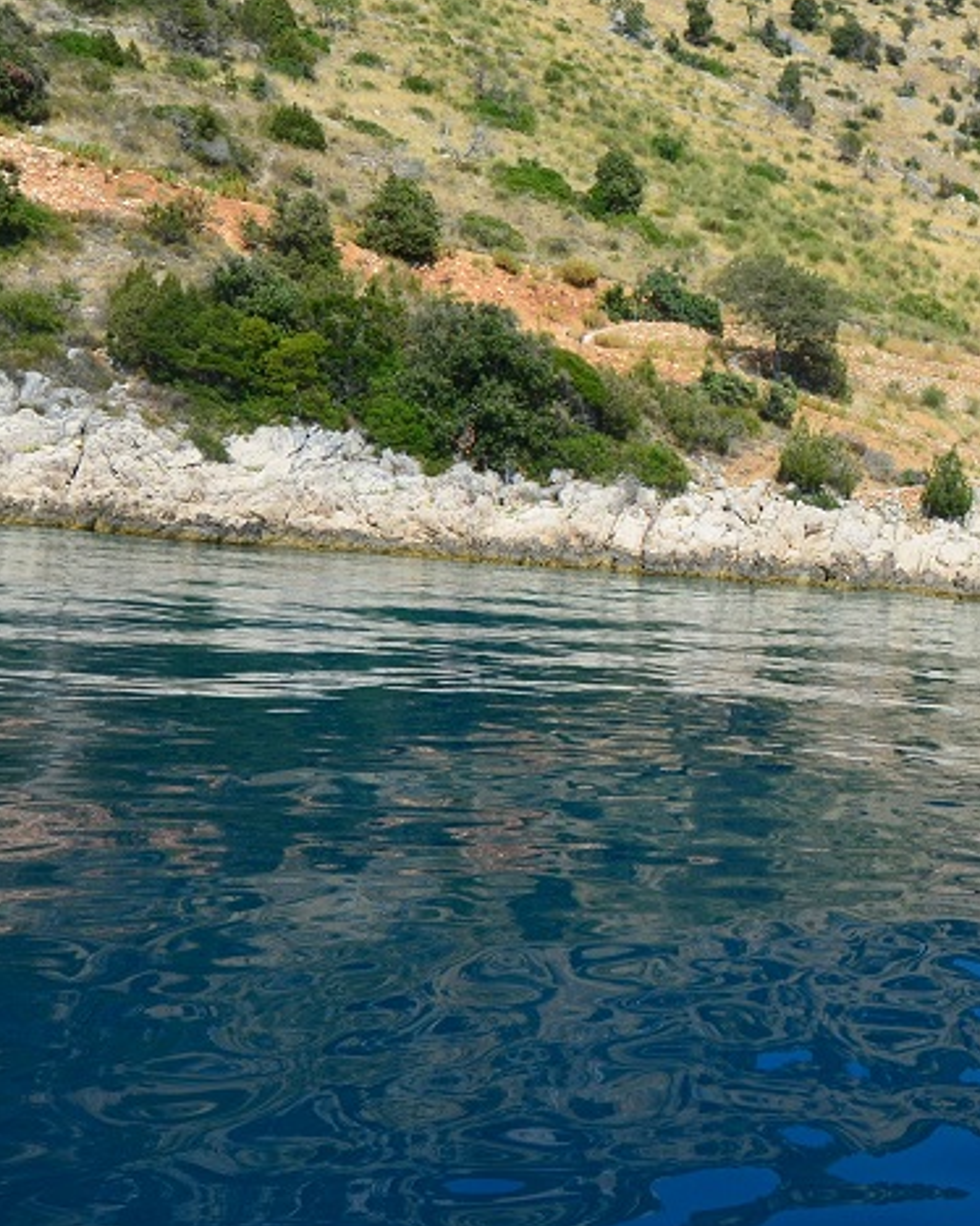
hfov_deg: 33.4
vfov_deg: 43.8
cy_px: 536
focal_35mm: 42
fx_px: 1524
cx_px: 921
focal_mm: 14
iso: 400
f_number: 5.6
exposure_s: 1/2500
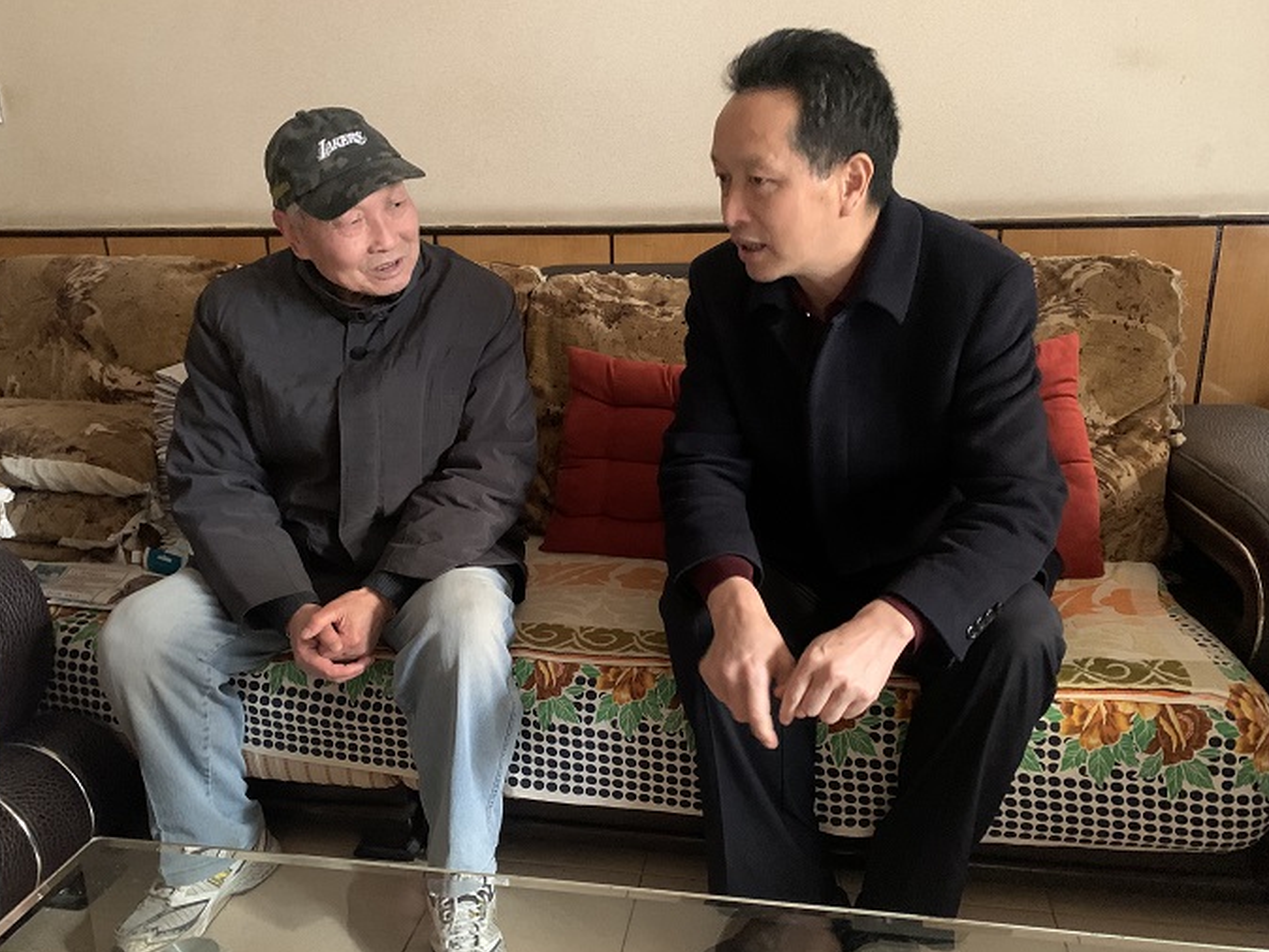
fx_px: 990
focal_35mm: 27
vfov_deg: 51.4
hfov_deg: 65.3
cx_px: 636
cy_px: 490
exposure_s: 1/21
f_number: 1.8
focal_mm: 4.25
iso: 800
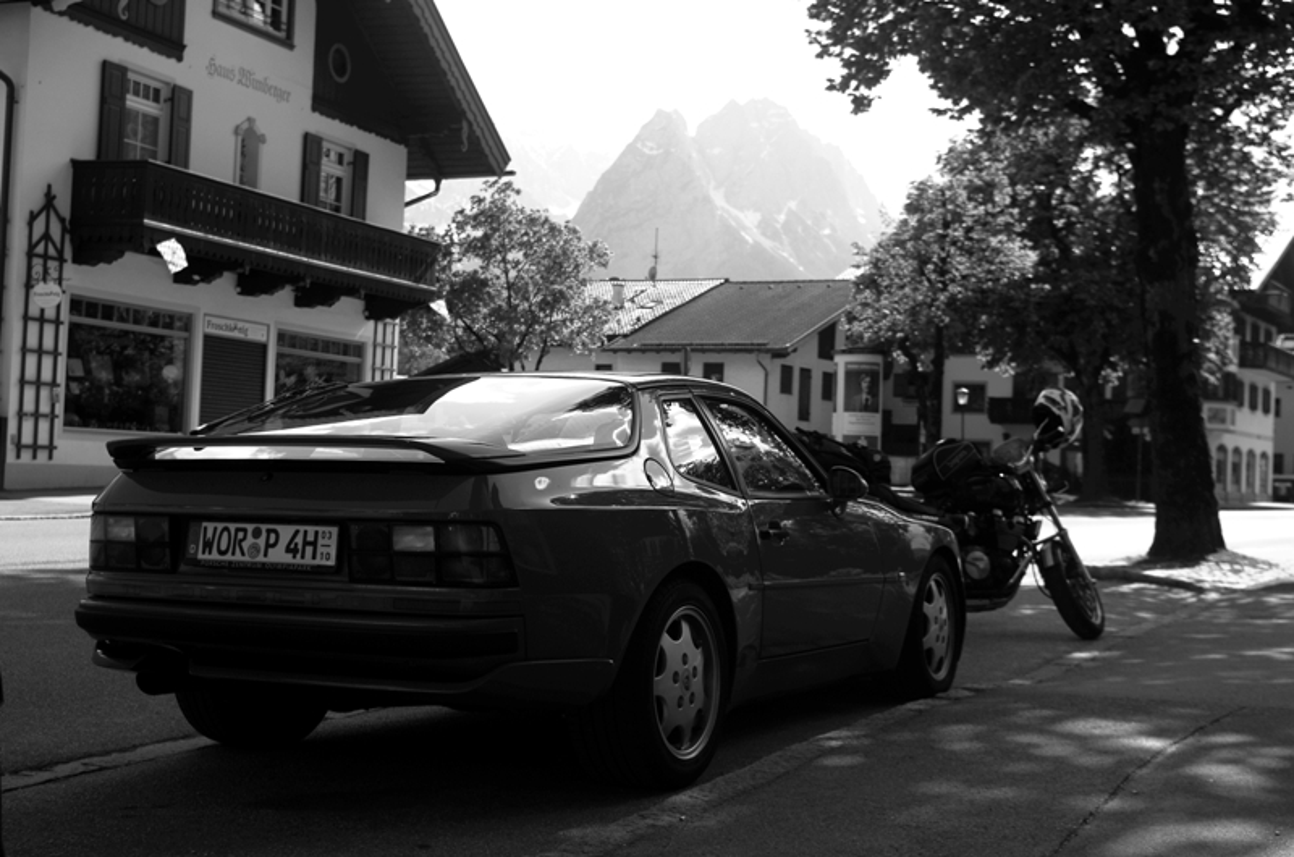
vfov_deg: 29.1
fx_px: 1650
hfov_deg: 42.8
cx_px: 647
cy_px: 428
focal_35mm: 46
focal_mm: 30.63
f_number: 5.6
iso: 100
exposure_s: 1/640
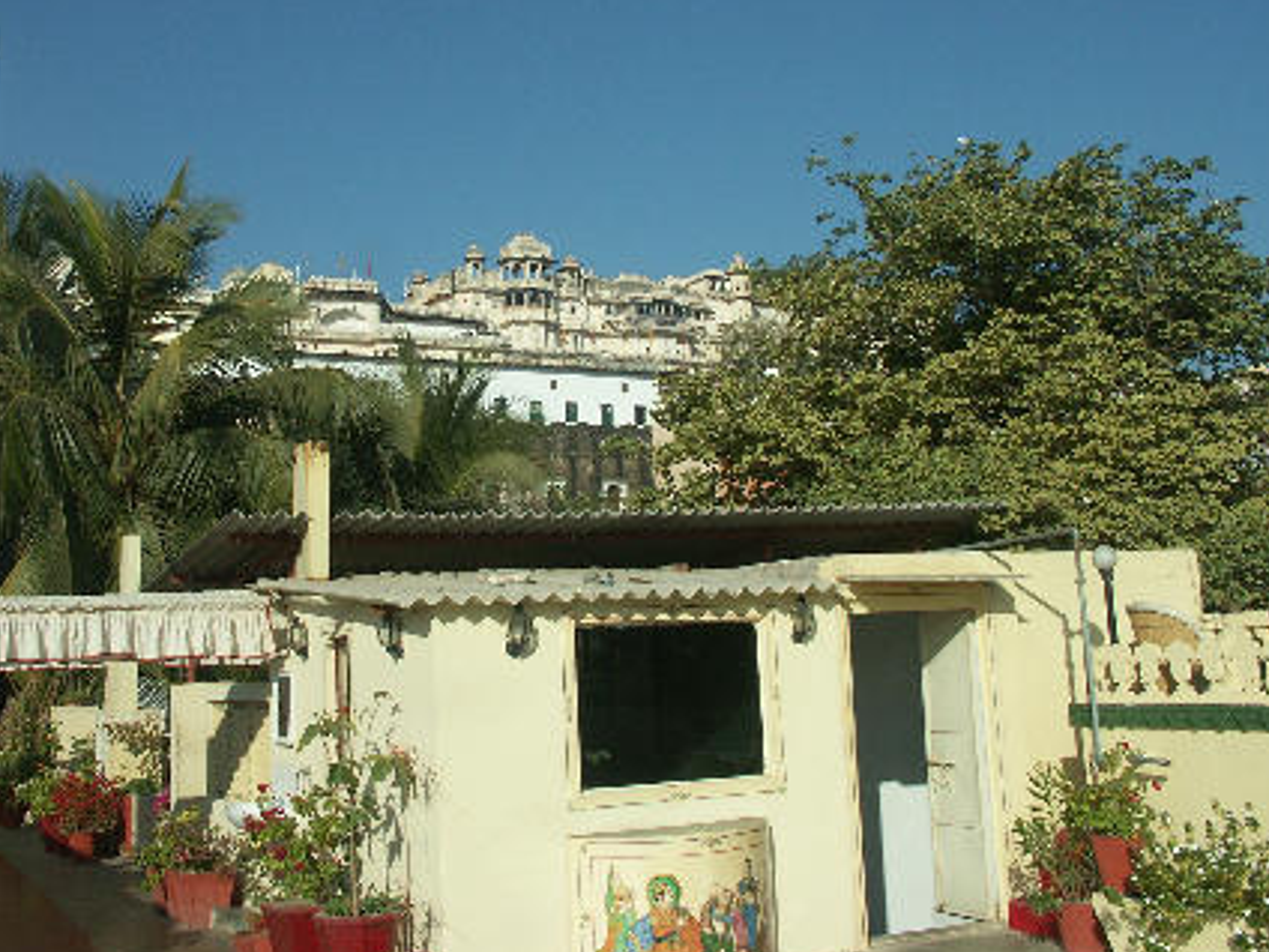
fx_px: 1430
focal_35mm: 39
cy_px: 371
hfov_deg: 47.7
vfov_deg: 36.7
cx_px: 531
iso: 100
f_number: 8
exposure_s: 1/640
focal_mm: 8.16
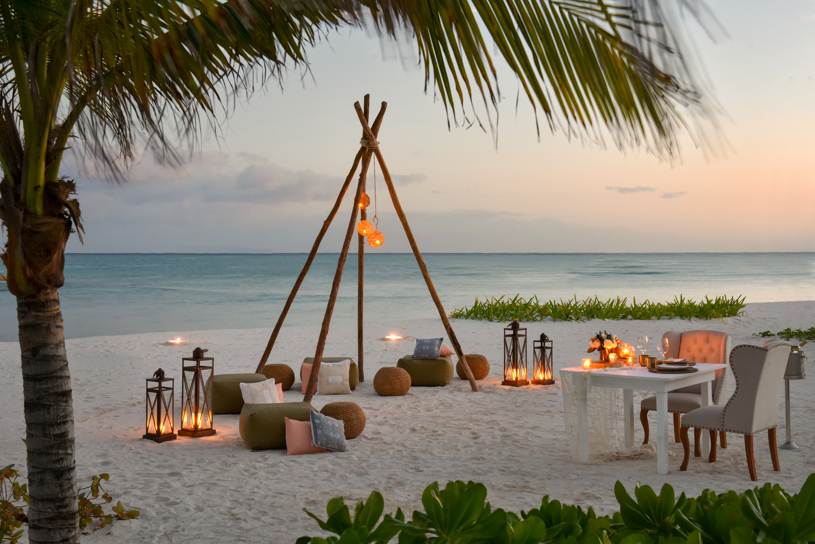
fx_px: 1087
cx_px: 408
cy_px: 272
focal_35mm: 48
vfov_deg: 28.1
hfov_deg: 41.1
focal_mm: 48
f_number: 11
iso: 800
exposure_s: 1.6
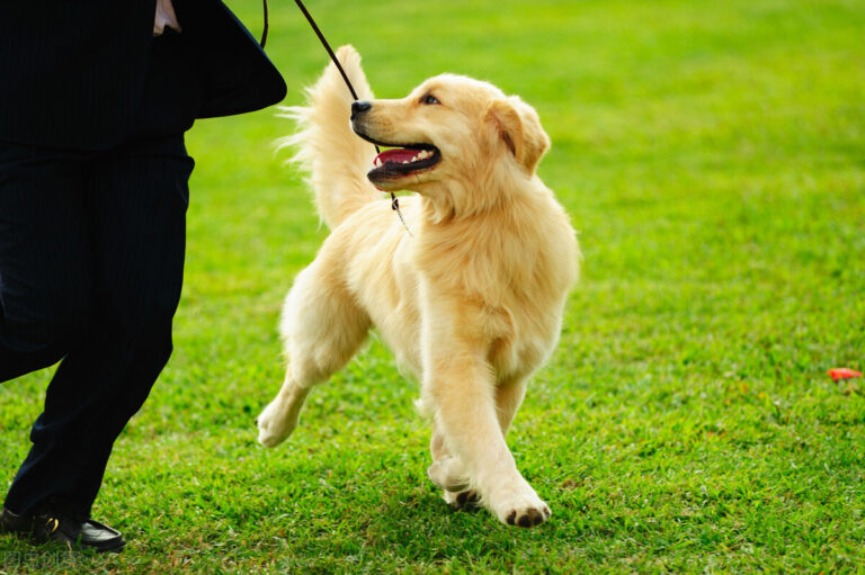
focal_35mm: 200
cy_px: 288
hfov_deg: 10.3
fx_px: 4802
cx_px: 432
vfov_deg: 6.9
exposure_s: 1/800
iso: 200
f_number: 4
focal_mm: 200
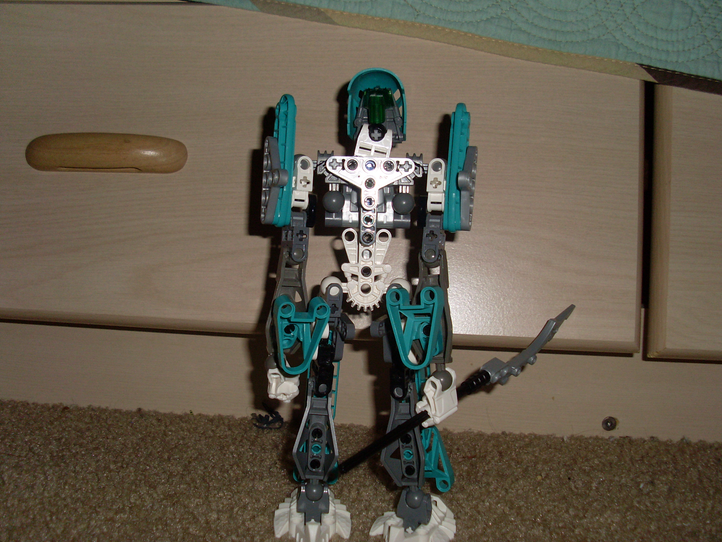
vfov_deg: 36.8
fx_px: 814
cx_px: 367
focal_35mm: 39
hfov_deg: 47.9
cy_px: 266
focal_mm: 6.3
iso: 100
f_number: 7.7
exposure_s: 1/45
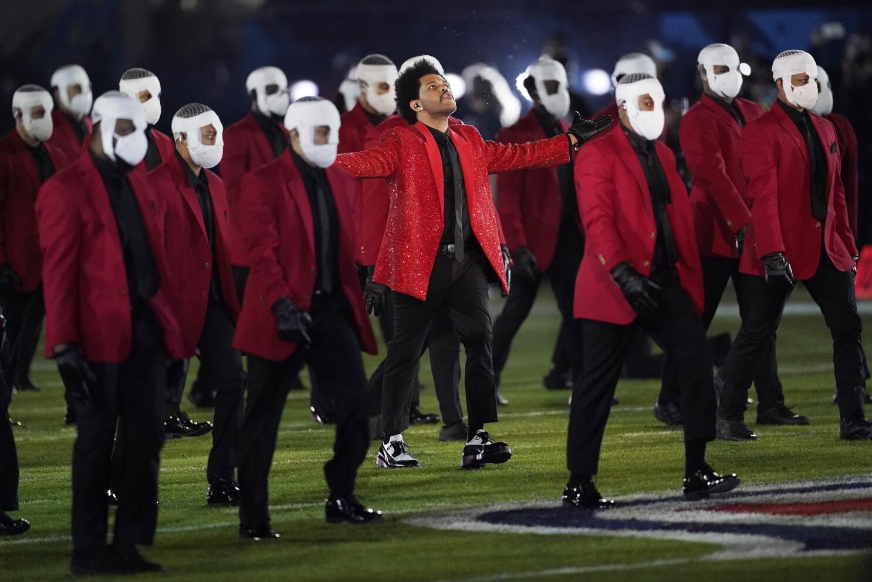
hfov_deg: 3.4
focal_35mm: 600
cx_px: 436
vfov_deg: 2.3
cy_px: 291
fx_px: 14534
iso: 6400
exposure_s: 1/800
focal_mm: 600
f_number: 4
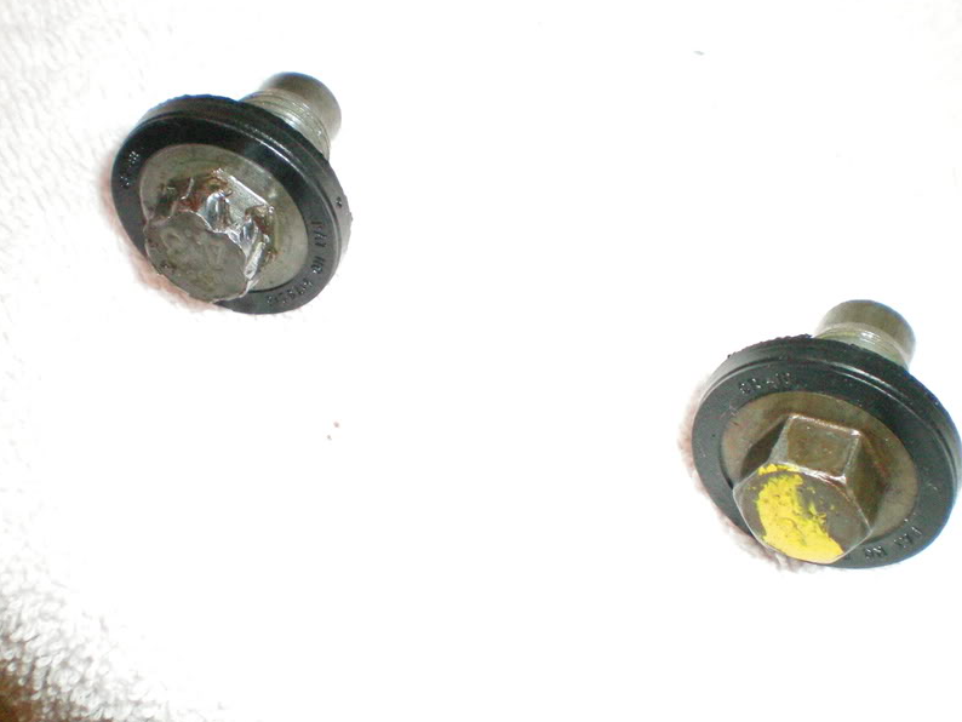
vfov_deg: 29.7
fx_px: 1362
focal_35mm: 49
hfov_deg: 38.9
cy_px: 313
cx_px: 497
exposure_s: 1/60
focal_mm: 6.3
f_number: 4.6
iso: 400
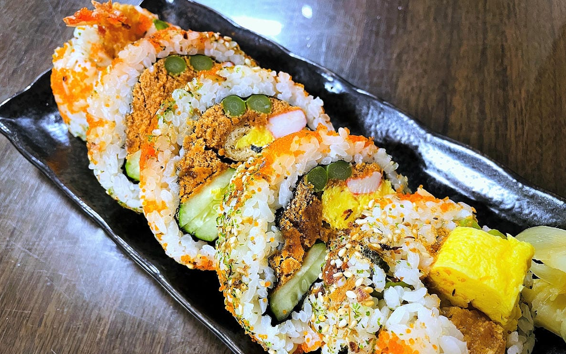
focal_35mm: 28
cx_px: 287
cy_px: 208
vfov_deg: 44.4
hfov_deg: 66.5
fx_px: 432
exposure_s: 1/60
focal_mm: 4.2
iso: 200
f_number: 1.6
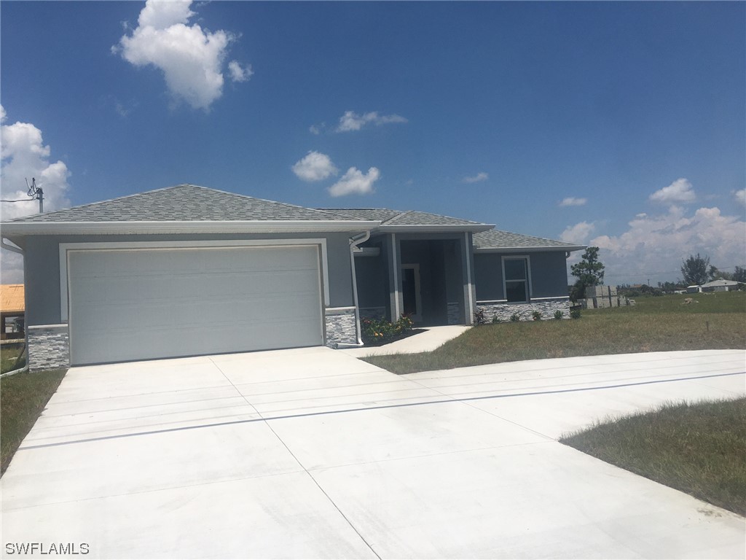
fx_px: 625
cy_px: 280
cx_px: 373
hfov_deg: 61.7
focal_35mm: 29
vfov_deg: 48.2
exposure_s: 1/4274
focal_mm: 4.15
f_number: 2.2
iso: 25
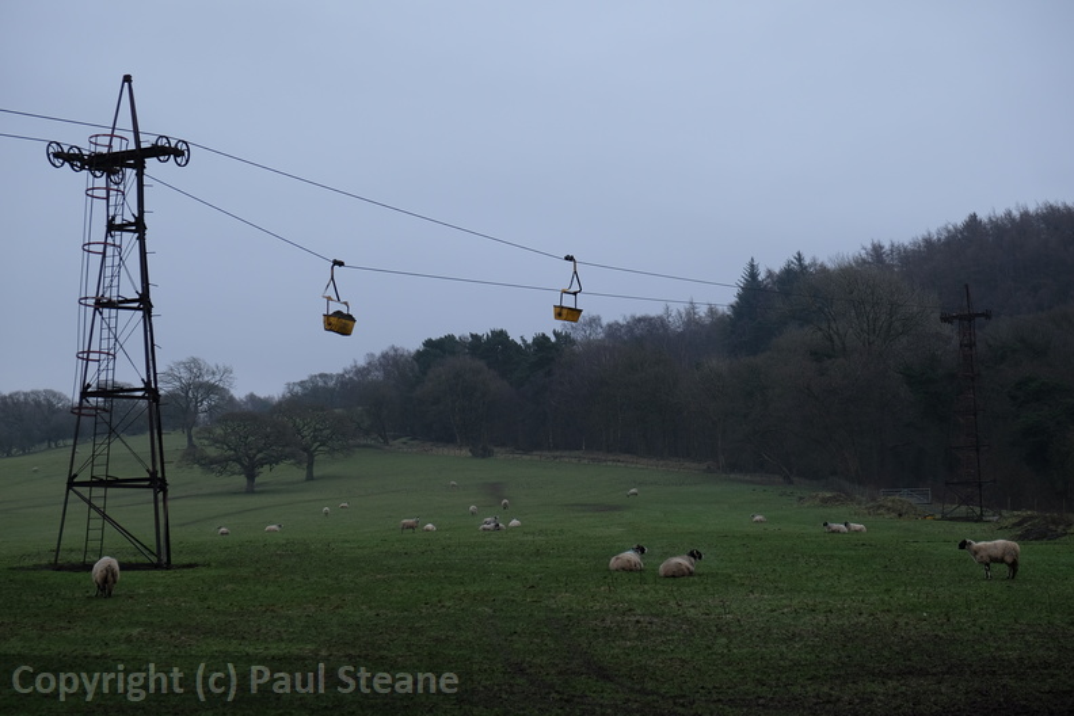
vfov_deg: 18.7
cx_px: 537
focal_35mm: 73
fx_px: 2178
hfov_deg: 27.7
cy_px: 358
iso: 250
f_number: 4
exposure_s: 1/200
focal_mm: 48.4
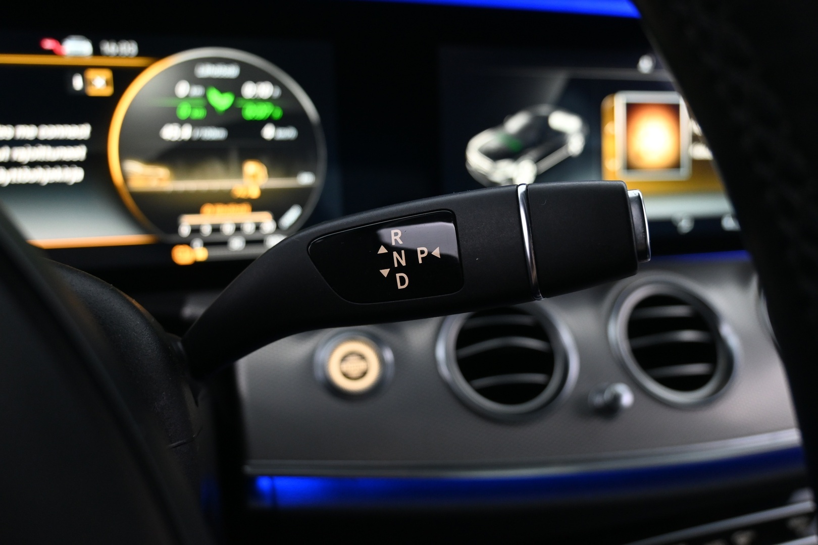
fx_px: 665
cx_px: 409
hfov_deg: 63.2
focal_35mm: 29
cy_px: 272
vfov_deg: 44.6
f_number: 3.8
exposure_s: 1/30
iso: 1250
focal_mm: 19.5
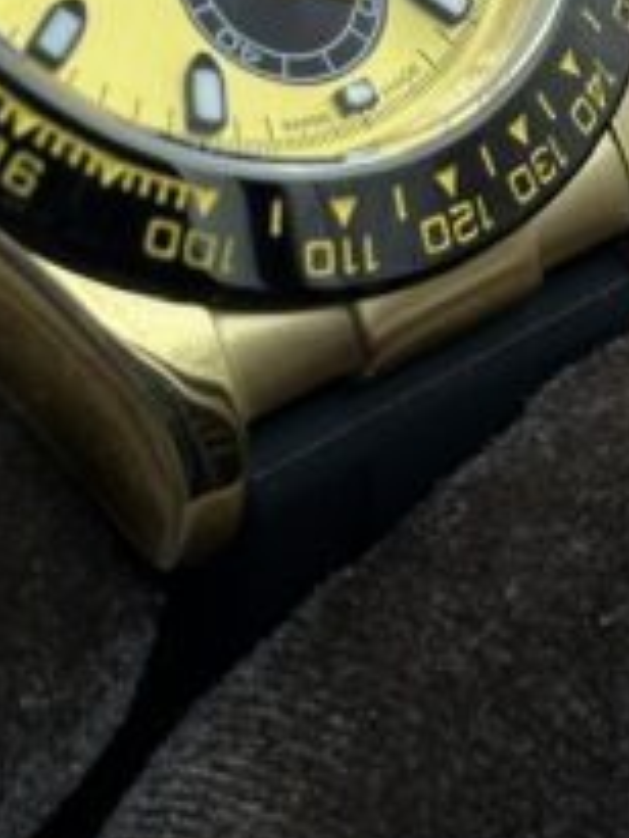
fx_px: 4526
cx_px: 135
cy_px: -82
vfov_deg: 10.4
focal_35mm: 187
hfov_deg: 7.9
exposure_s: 1/745
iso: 64
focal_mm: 6.86
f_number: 1.78
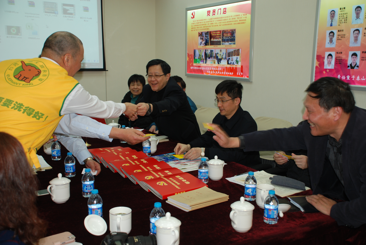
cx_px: 183
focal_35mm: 39
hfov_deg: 49.5
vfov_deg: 34.3
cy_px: 122
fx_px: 397
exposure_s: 1/60
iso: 200
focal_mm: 26
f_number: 4
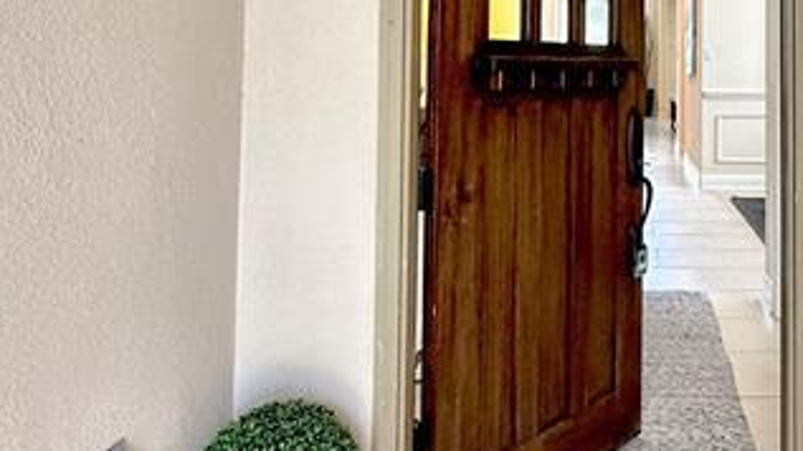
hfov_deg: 50.8
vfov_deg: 30.5
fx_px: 787
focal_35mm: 37
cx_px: 641
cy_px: 41
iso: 250
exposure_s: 1/120
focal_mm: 2.22
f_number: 2.2
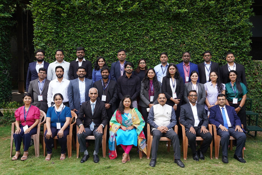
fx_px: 226
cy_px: 88
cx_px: 131
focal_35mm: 31
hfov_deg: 60.3
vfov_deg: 42.3
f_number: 5
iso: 250
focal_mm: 31
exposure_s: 1/160
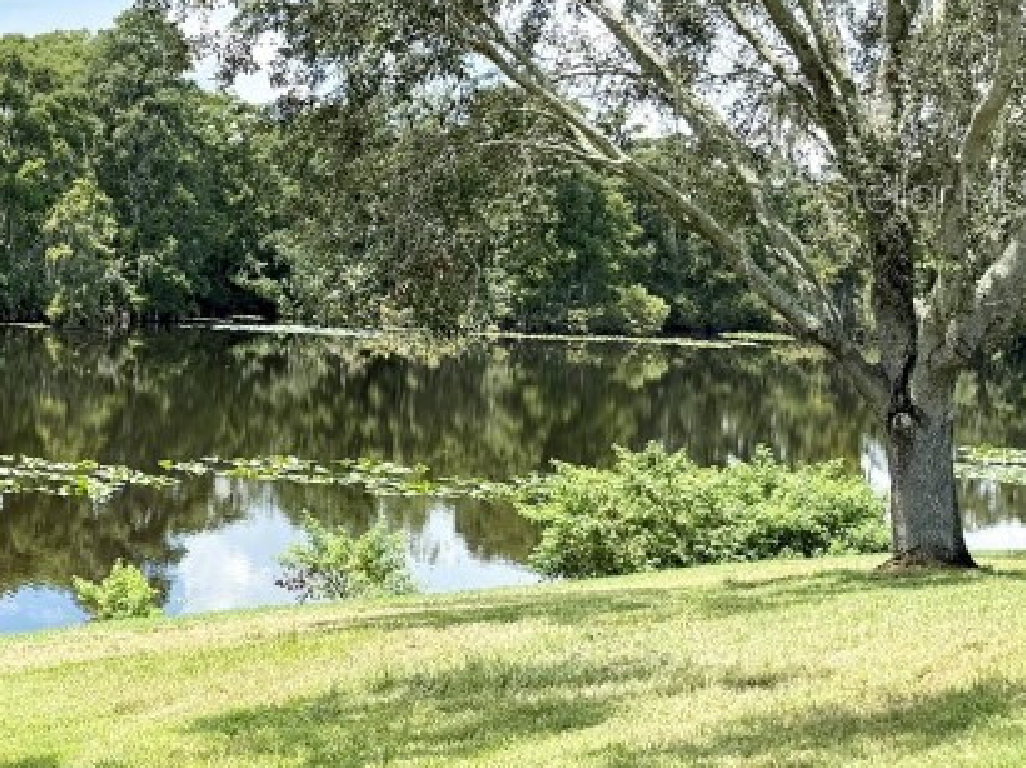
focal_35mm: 60
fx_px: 1777
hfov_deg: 27.9
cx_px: -223
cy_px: 193
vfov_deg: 24.1
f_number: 1.78
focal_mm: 6.76
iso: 80
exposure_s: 1/3145
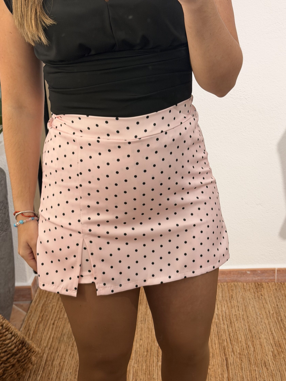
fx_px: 606
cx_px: 153
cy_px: 187
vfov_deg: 34.9
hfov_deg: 26.6
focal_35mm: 55
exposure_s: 1/100
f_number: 1.78
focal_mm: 6.76
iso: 50
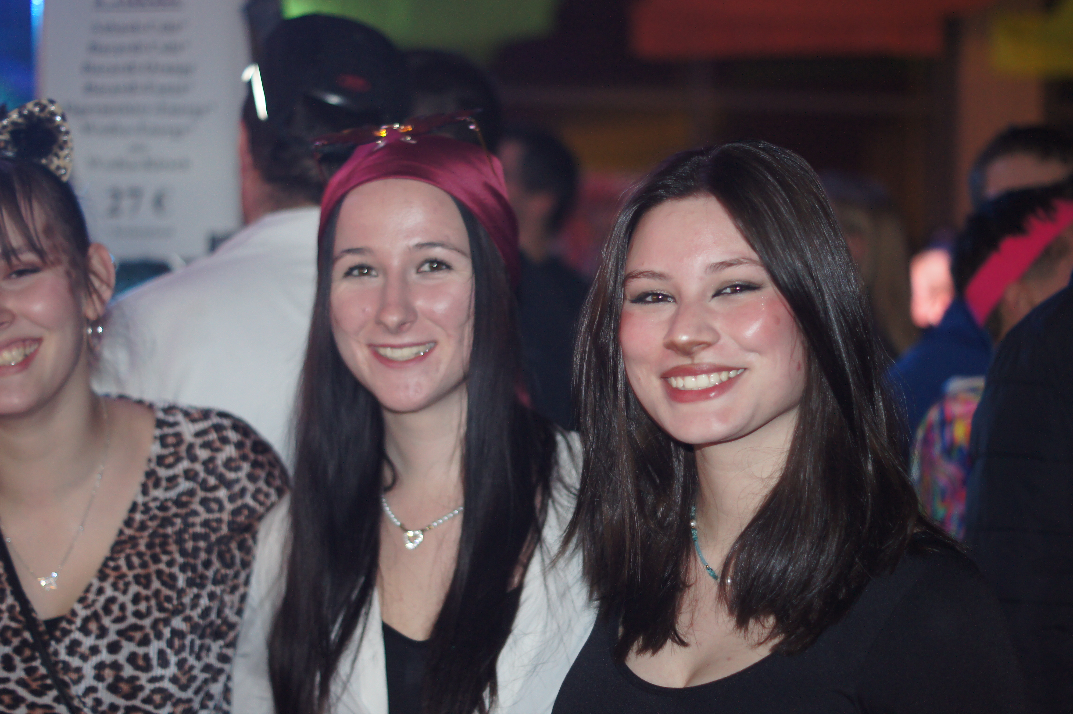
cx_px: 536
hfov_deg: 27.0
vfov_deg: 18.2
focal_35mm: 75
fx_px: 2234
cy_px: 357
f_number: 2
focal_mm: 50
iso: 640
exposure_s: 1/25
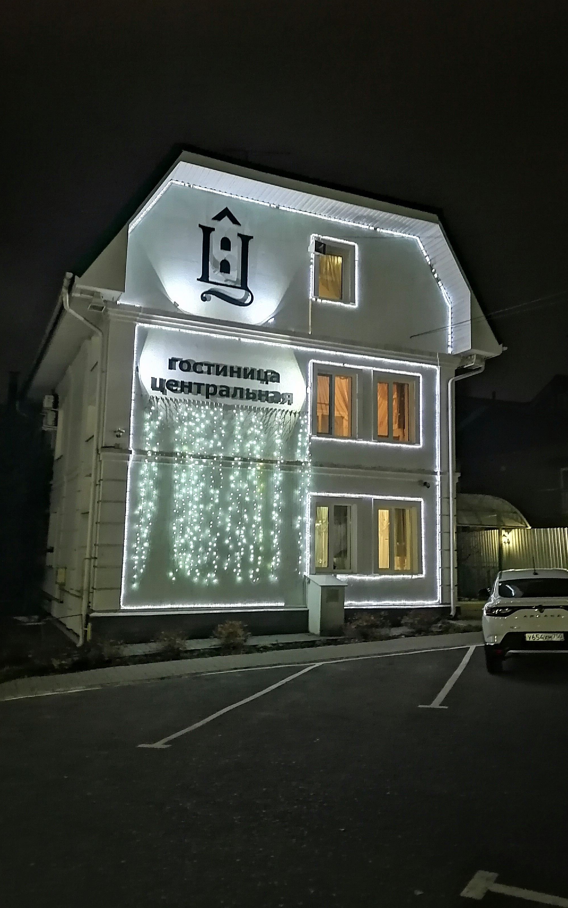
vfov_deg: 64.6
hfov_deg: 43.1
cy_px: 449
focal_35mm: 29
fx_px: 718
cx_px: 293
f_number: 1.8
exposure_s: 4
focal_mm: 5.3
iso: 800
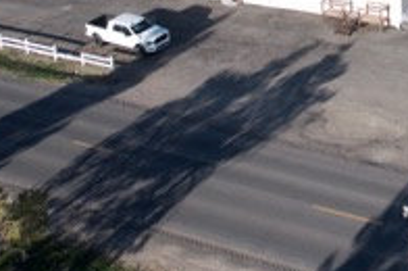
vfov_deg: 16.8
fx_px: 815
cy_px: -156
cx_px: 502
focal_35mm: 72
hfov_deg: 25.1
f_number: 2.8
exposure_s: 1/2000
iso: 150
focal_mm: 8.38
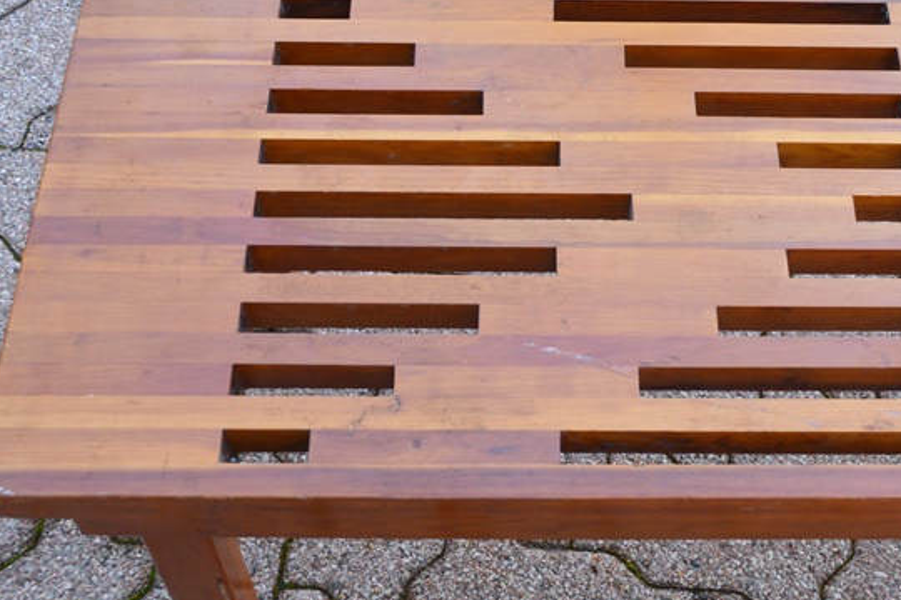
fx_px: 1502
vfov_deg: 22.6
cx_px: 577
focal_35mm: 60
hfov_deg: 33.2
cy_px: 218
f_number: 5.6
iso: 400
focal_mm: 24
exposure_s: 1/125
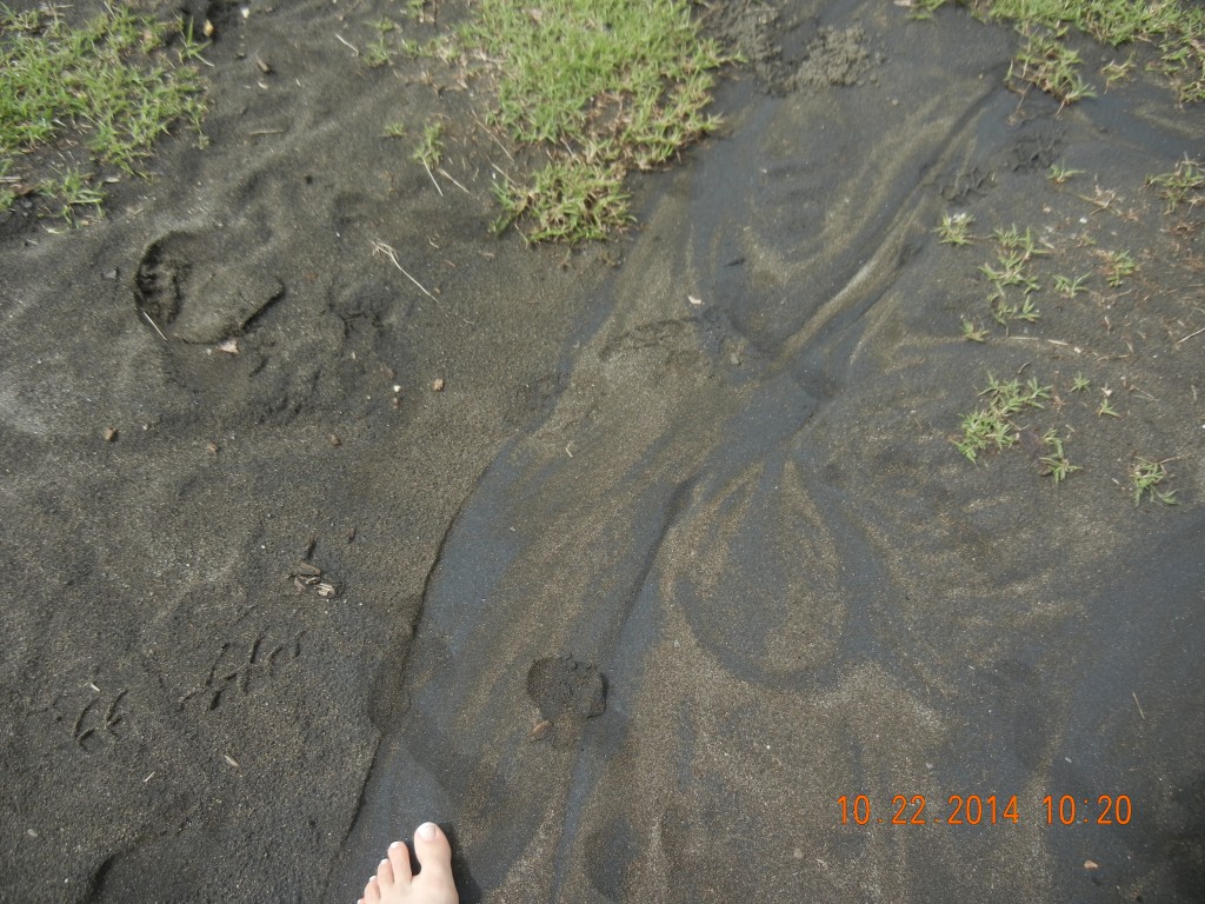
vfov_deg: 46.8
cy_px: 452
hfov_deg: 60.0
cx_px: 602
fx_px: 1044
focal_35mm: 30
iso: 160
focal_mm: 5.4
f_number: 7
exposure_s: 1/304
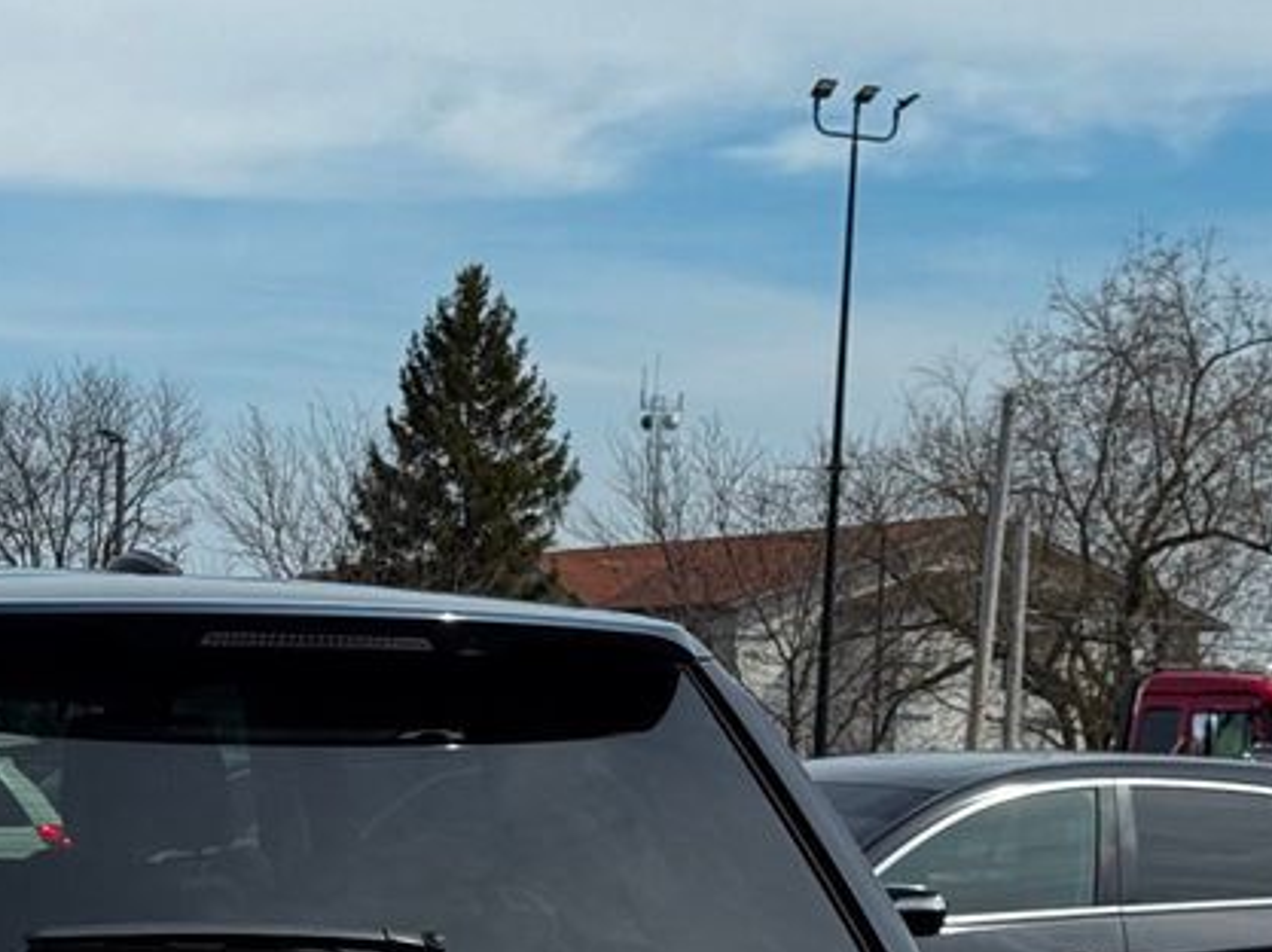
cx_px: -18
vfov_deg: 12.3
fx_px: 4332
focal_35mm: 118
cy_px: 1062
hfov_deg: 16.3
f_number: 1.78
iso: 64
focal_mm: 6.76
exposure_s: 1/4608
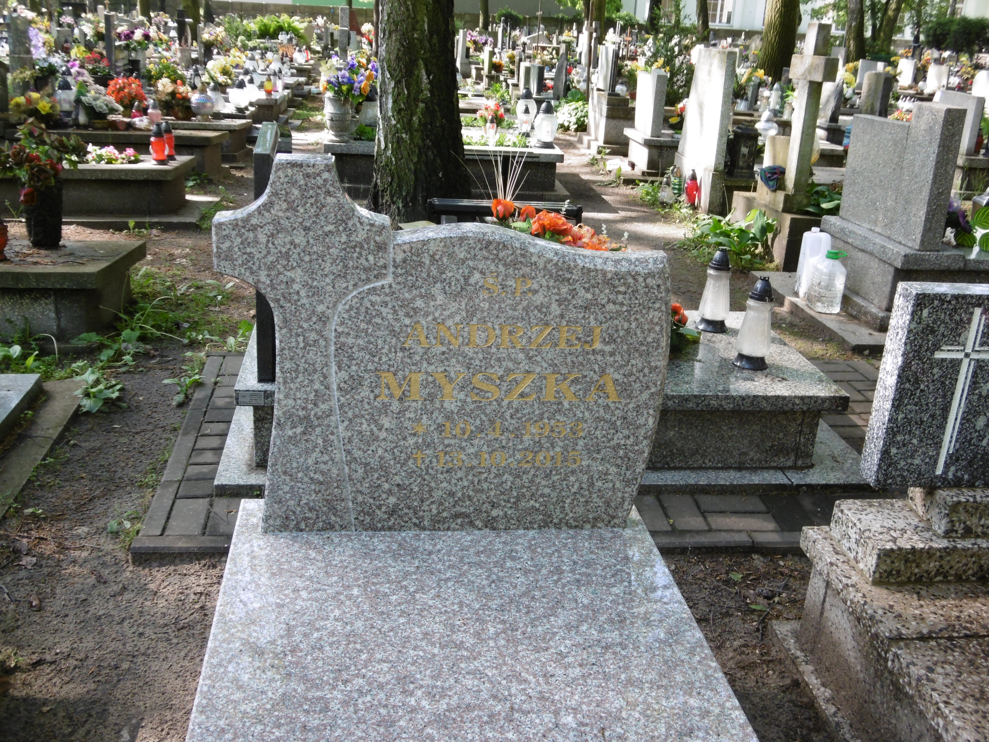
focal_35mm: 38
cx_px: 494
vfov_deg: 37.7
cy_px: 371
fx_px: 1086
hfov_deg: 49.0
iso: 100
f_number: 3.7
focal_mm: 6.8
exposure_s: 1/60
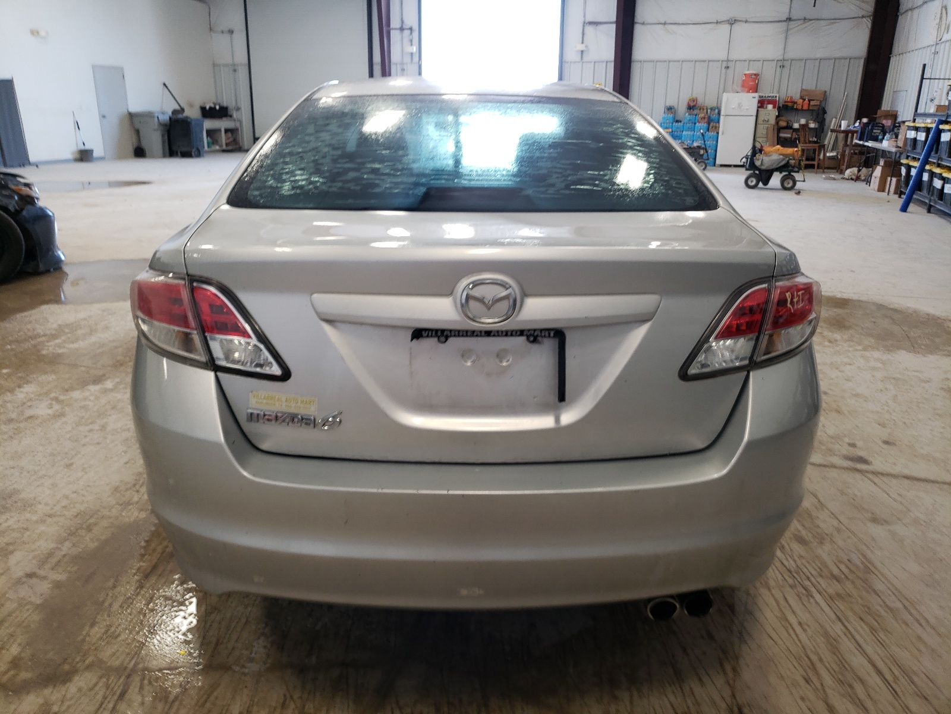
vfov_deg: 53.1
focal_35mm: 26
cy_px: 357
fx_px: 714
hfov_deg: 67.3
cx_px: 476
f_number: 1.5
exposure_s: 1/60.2
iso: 53
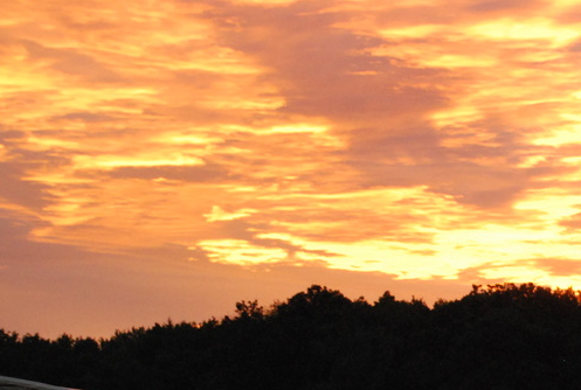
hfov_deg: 10.6
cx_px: 623
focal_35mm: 192
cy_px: 450
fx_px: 3109
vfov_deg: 7.1
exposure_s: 1/125
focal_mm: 55
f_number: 5.6
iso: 1600
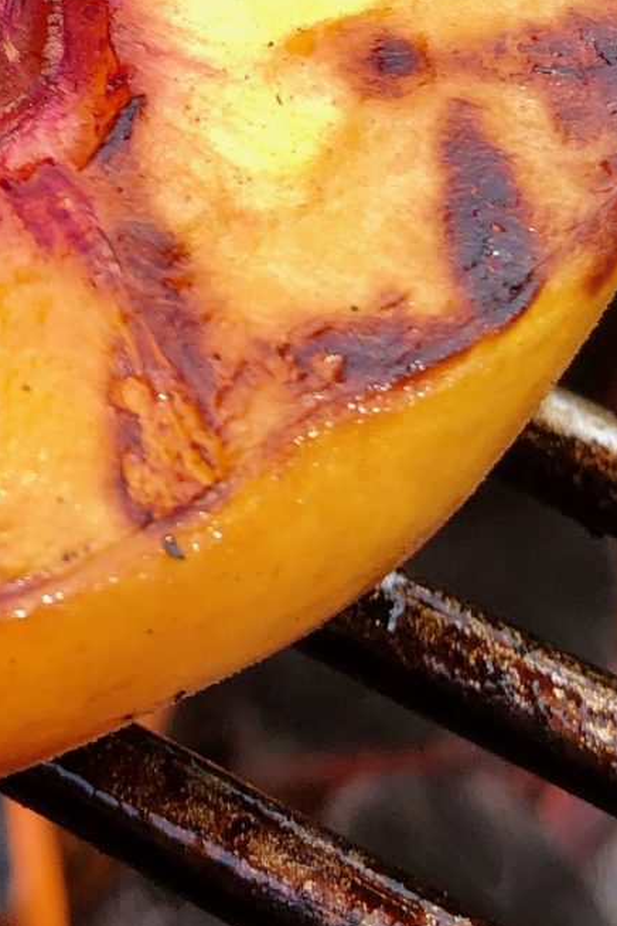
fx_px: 2931
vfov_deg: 17.1
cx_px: -117
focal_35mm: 114
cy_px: -221
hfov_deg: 11.8
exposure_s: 1/419
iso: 20
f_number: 1.8
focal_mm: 3.99
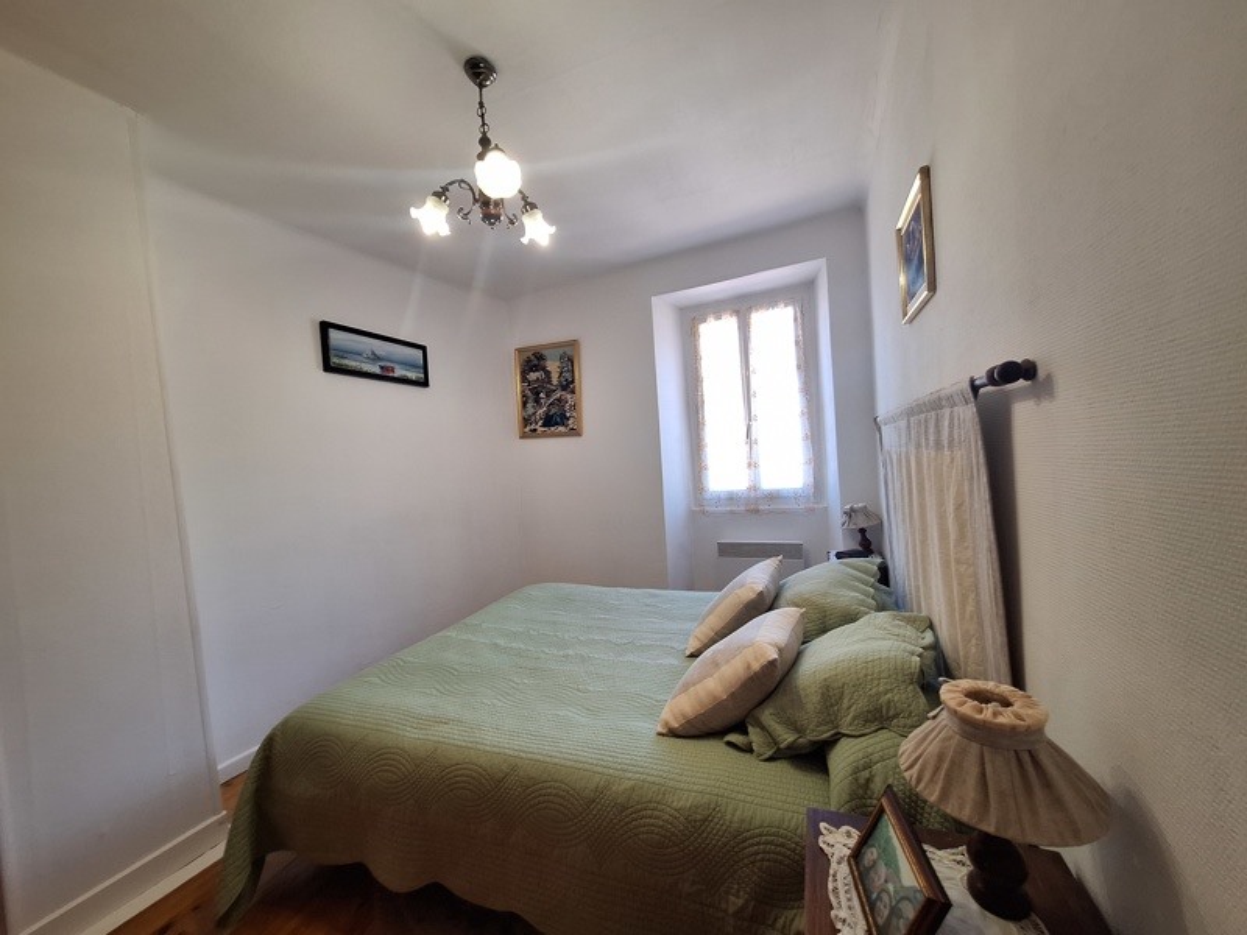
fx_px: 468
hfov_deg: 106.2
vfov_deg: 89.9
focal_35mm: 13
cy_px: 468
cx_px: 624
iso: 80
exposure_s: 1/40
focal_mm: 1.74
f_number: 2.2
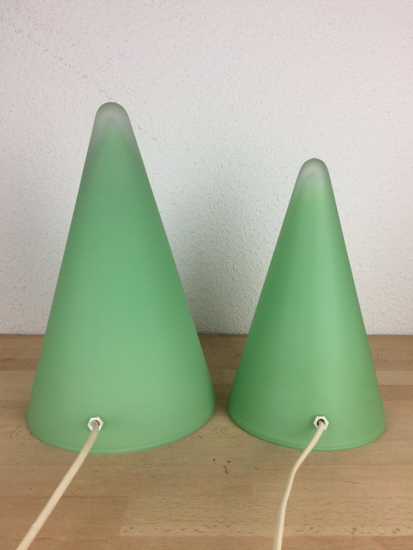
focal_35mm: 29
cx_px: 206
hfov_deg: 48.2
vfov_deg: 61.7
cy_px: 275
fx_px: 461
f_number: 2.2
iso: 64
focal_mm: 4.15
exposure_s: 1/100
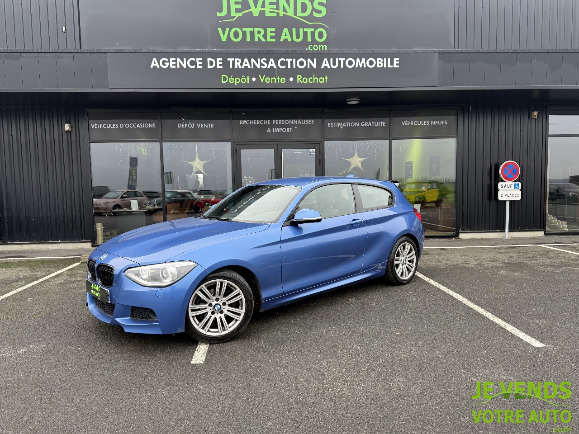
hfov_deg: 71.6
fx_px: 401
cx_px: 290
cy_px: 217
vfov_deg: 56.8
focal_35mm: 24
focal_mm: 6.76
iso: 80
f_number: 1.78
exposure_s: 1/226
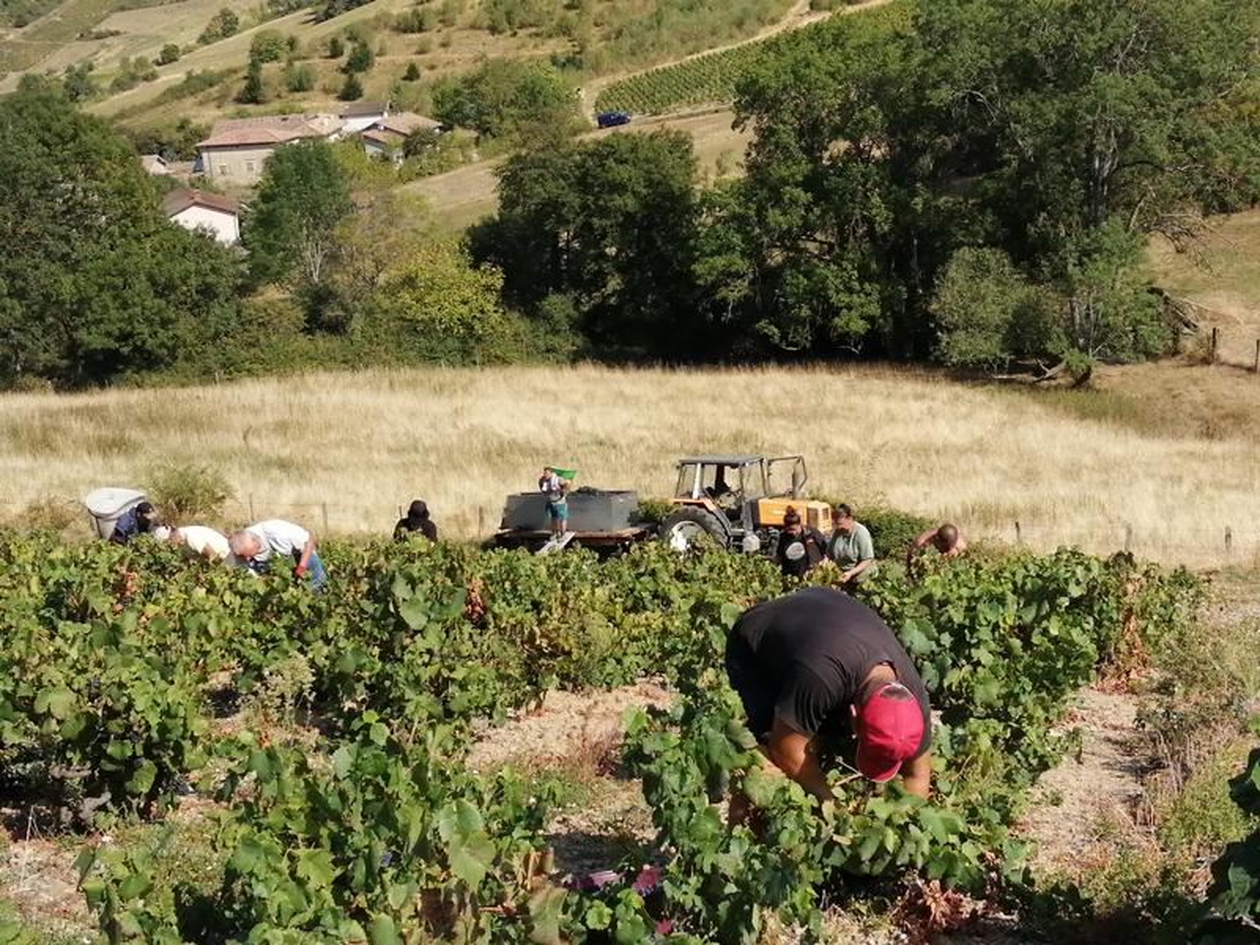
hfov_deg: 38.2
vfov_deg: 29.1
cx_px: 630
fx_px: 1820
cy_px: 472
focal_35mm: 50
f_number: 1.8
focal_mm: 3.46
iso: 50
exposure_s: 1/1529
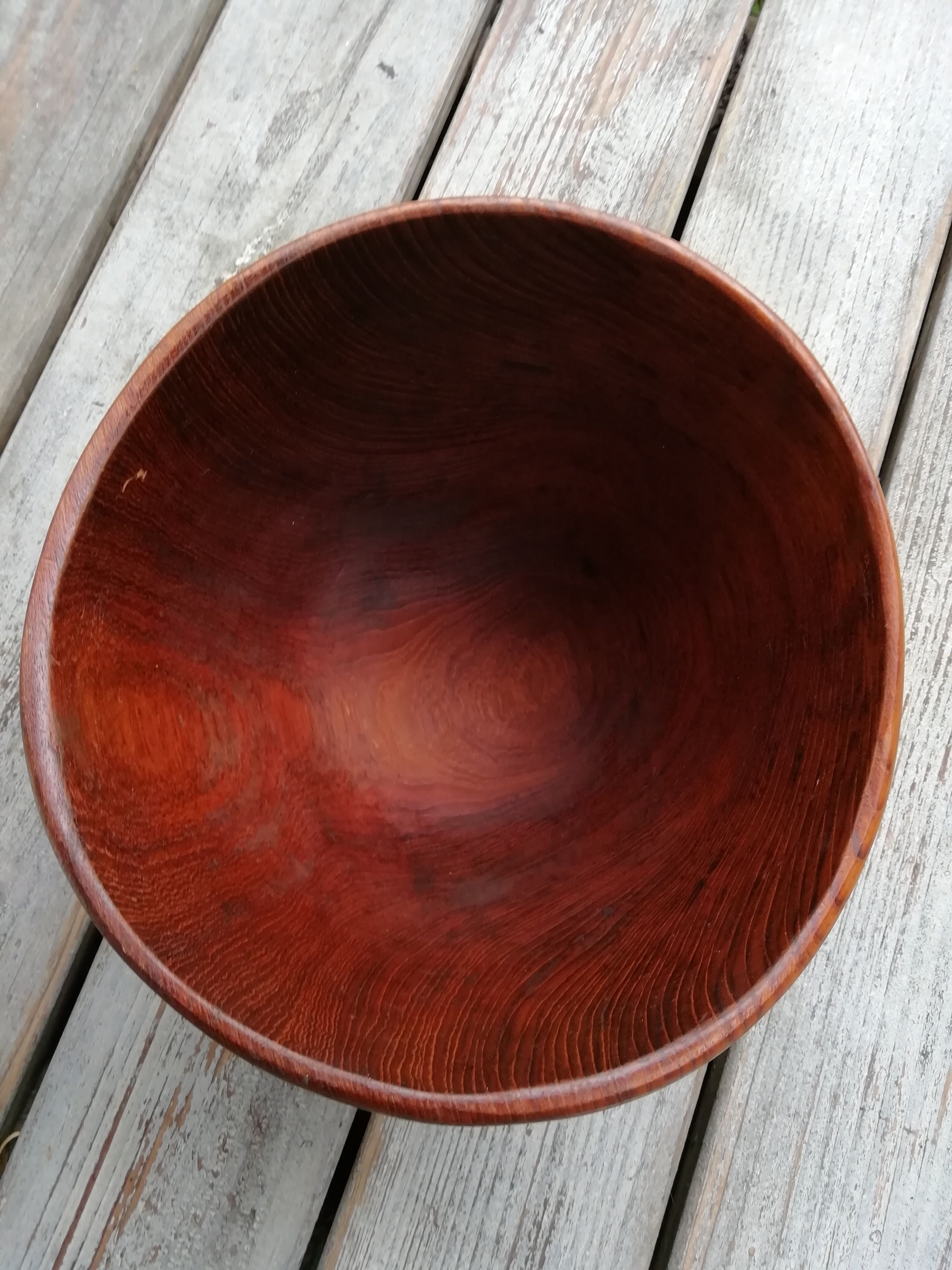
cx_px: 476
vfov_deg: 67.3
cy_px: 635
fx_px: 953
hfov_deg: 53.1
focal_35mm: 26
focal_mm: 3.21
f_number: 2.2
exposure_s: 1/33.3
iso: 80
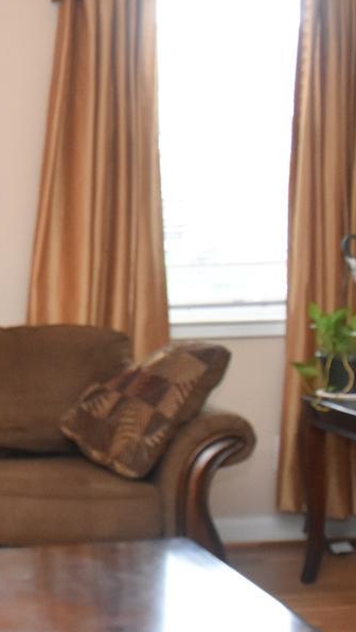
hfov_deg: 14.3
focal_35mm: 81
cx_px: -109
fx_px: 1355
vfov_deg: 26.2
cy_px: 364
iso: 1600
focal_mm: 15
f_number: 5.3
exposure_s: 1/80
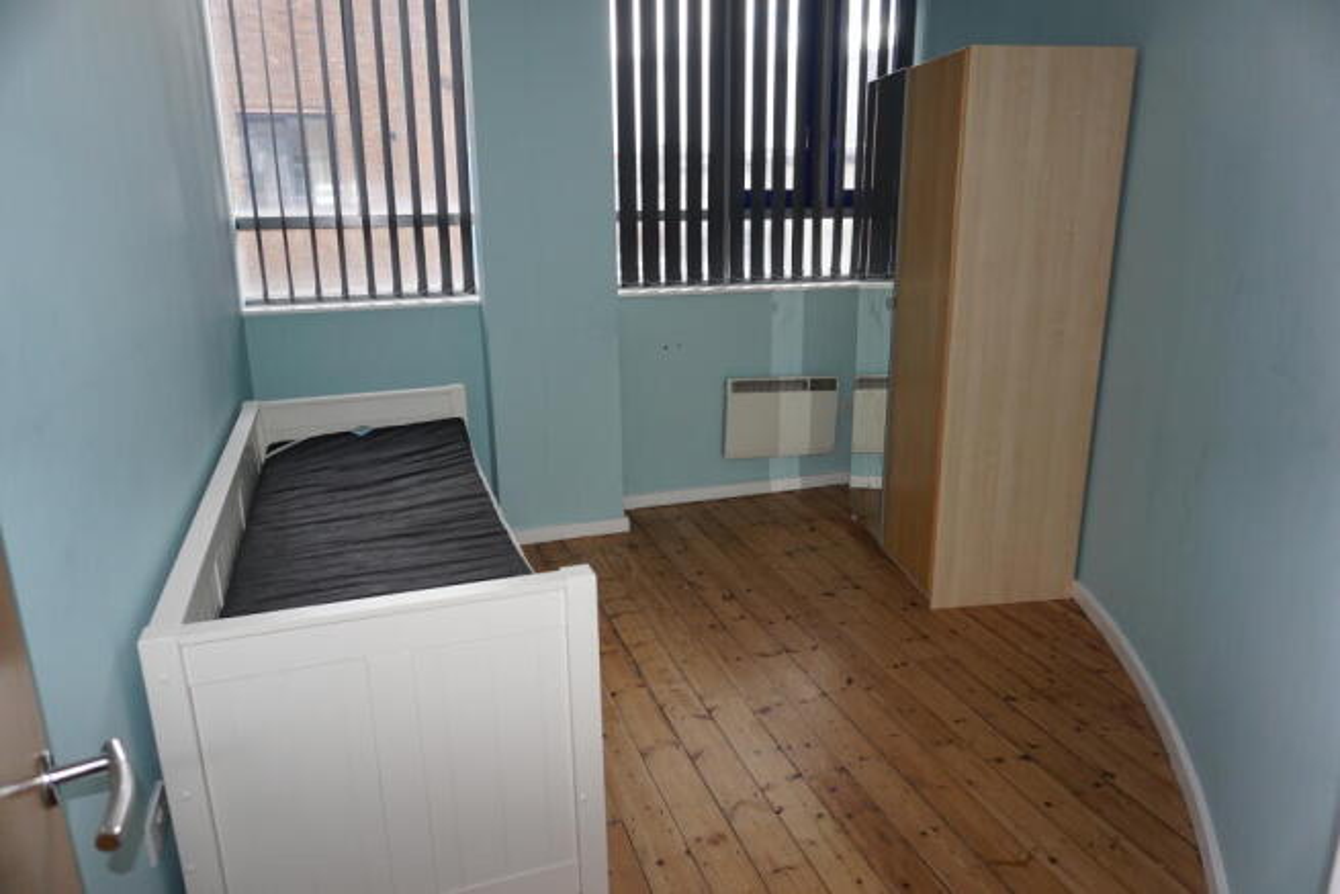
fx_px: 893
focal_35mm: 24
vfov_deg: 53.2
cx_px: 670
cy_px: 447
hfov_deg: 73.7
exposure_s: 1/160
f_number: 4
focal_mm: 16
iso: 400
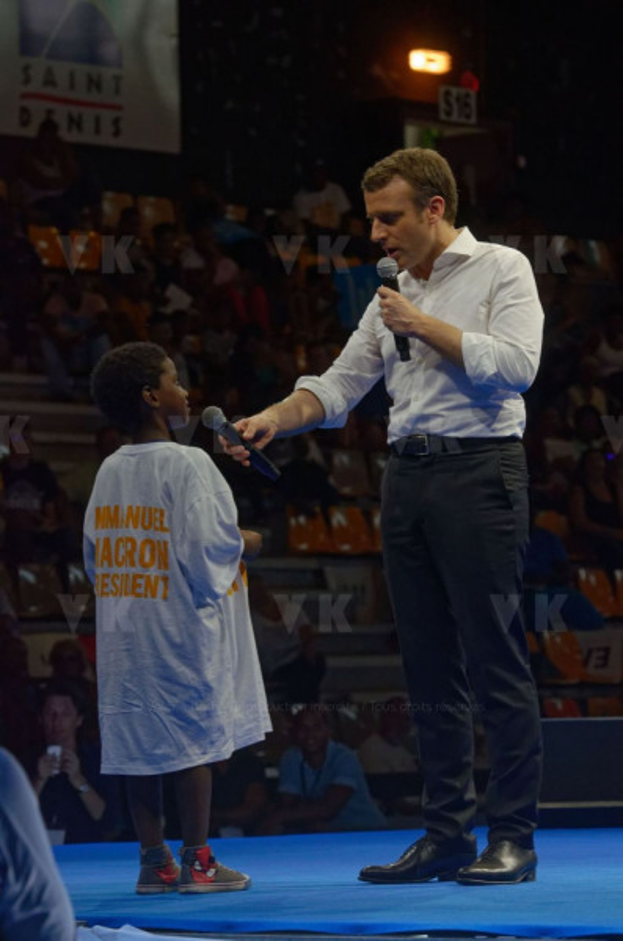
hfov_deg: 7.6
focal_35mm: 180
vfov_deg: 11.4
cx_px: 312
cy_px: 470
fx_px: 4697
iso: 1000
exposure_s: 1/100
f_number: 5.6
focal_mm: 120
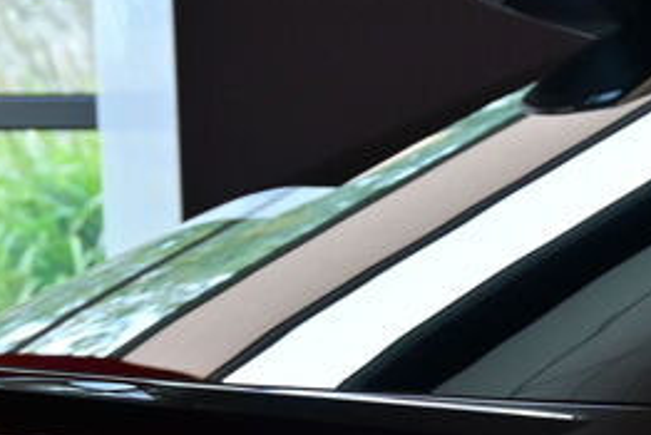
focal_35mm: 187
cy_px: 761
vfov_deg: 7.2
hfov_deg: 10.9
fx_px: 3383
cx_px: 621
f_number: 5.6
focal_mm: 34
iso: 500
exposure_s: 1/80
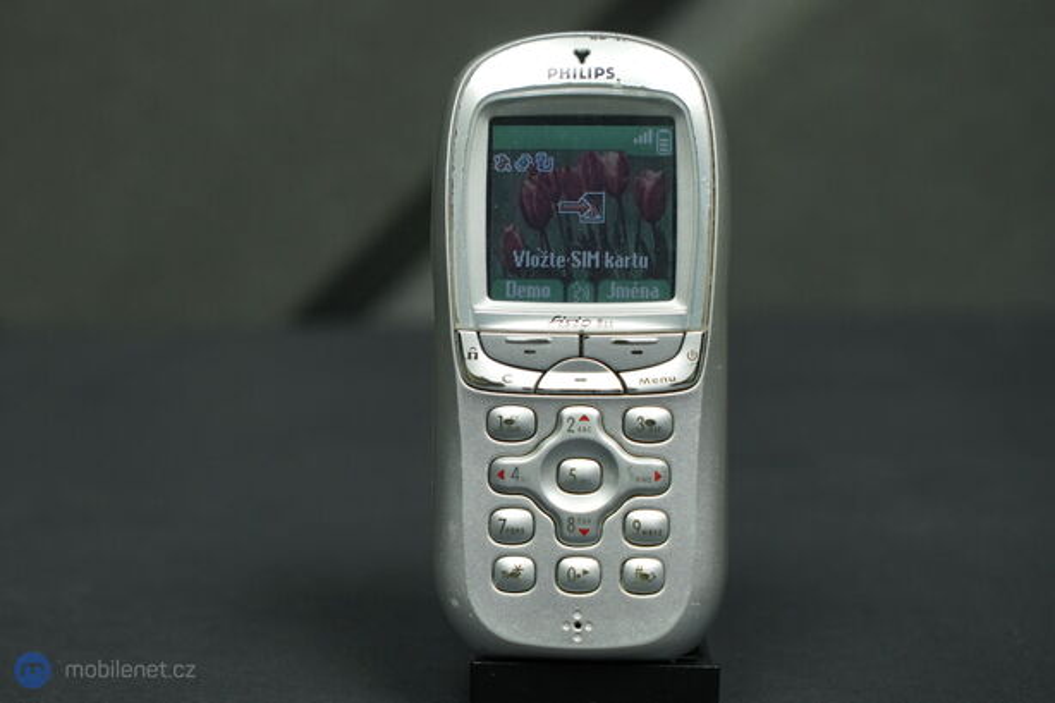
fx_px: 2051
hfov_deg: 28.9
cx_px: 528
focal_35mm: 70
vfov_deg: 19.4
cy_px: 352
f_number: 6.3
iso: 1250
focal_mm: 70
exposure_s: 1/160
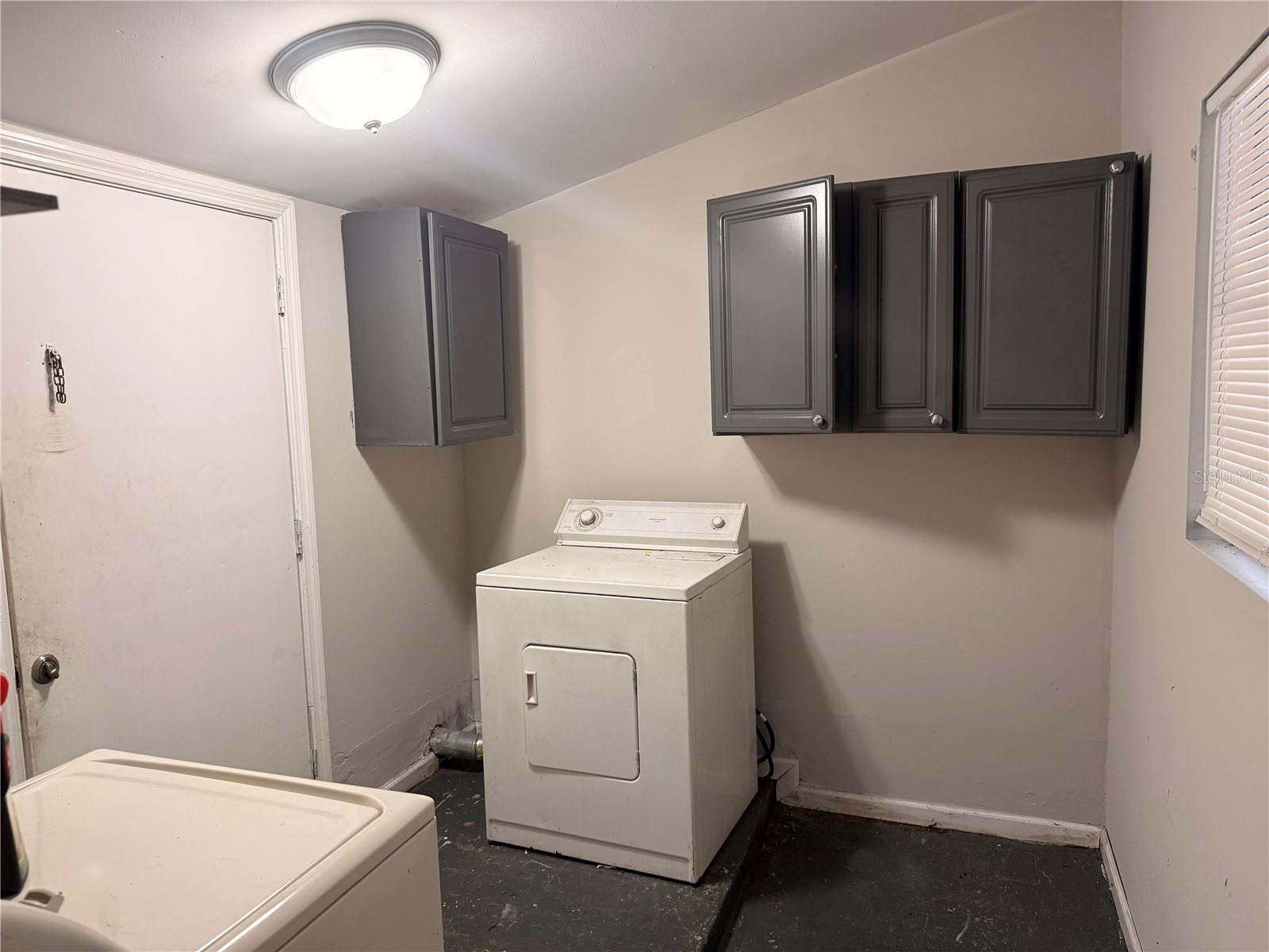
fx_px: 880
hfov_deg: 71.6
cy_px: 476
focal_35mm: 24
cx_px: 634
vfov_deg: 56.8
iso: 200
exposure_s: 1/97
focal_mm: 6.76
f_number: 1.78
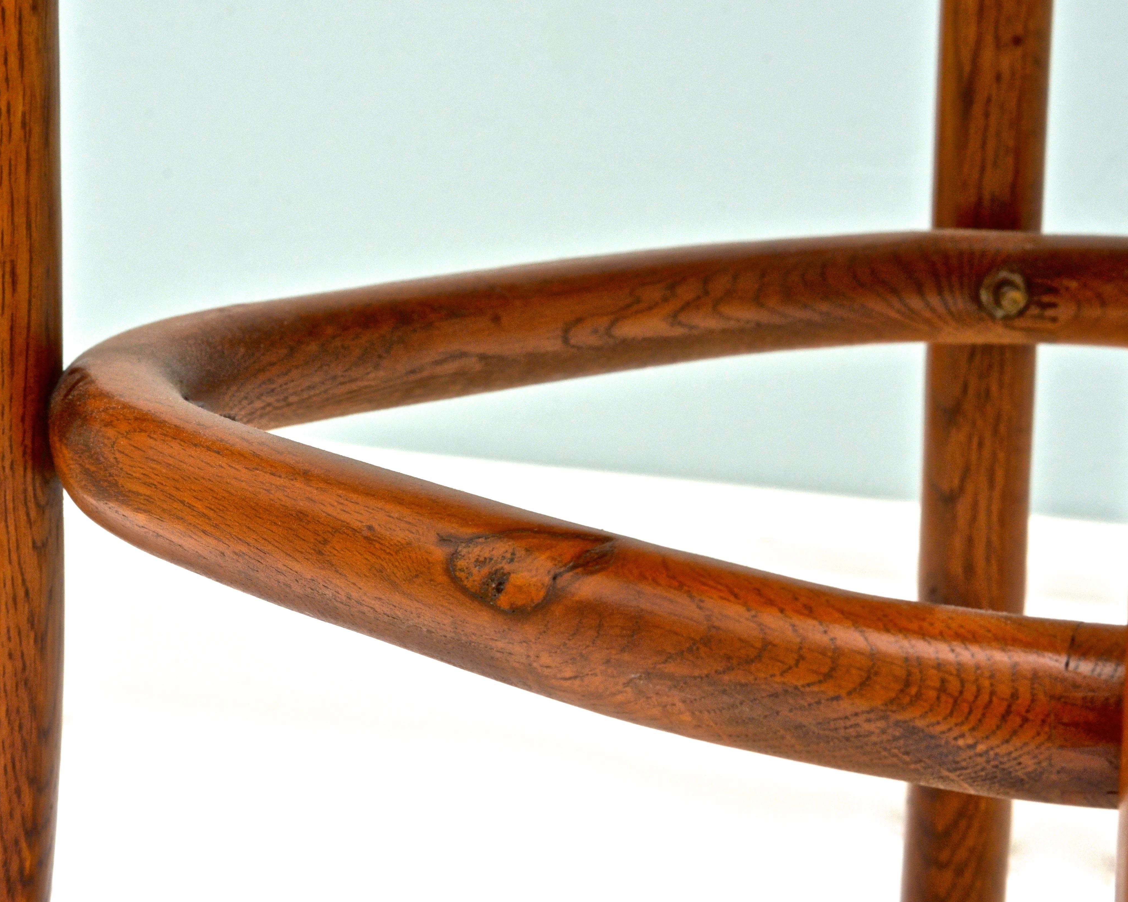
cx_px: 476
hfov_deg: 16.2
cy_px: 450
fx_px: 3973
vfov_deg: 13.0
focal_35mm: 119
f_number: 16
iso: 400
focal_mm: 70
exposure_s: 1/125
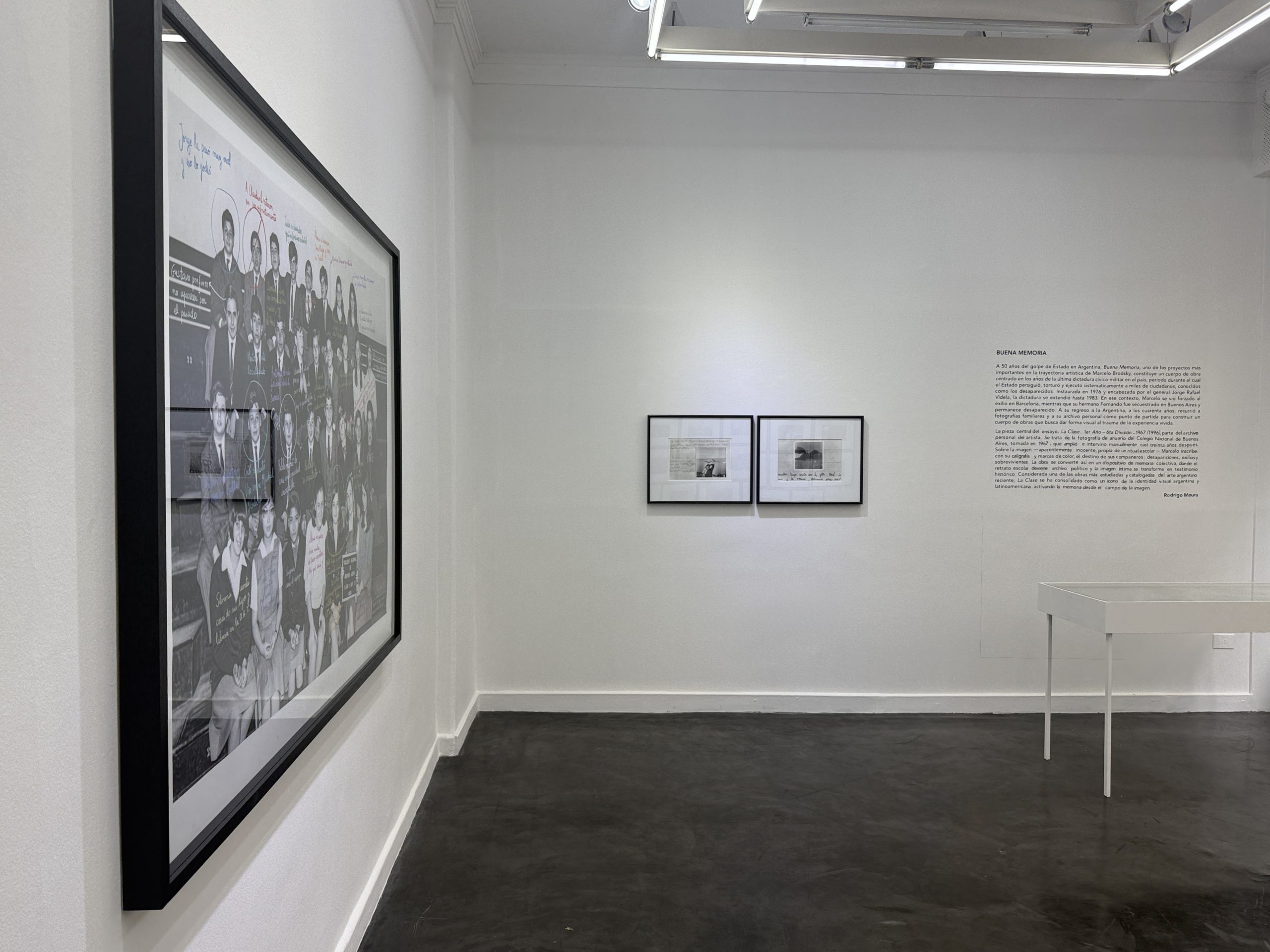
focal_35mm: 24
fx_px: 881
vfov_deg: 56.8
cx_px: 635
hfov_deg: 71.6
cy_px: 476
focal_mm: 6.76
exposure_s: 1/245
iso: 100
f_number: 1.78
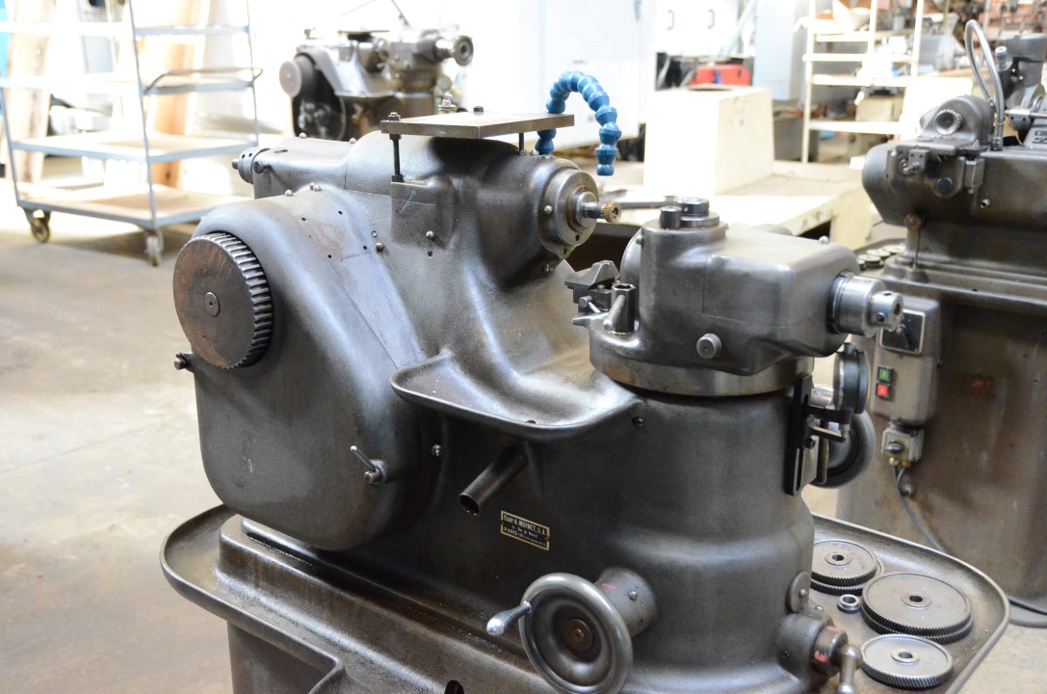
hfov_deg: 49.6
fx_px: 1132
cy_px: 347
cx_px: 524
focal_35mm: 39
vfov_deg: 34.1
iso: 6400
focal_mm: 26
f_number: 4.5
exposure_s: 1/125
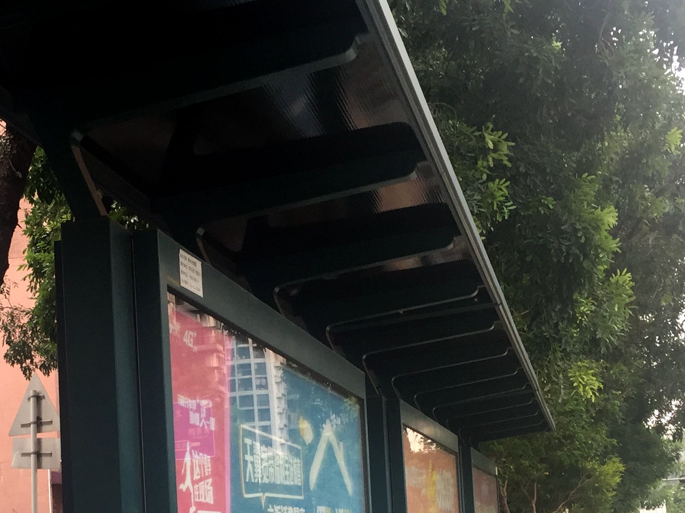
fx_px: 1266
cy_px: 495
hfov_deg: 29.8
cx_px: 177
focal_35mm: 64
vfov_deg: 22.2
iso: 50
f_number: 2.2
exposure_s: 1/100
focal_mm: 4.15
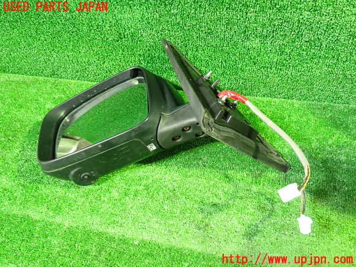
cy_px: 134
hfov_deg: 60.0
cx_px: 178
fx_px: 309
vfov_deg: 46.8
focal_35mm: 30
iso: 800
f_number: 2.3
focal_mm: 5.4
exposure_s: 1/20
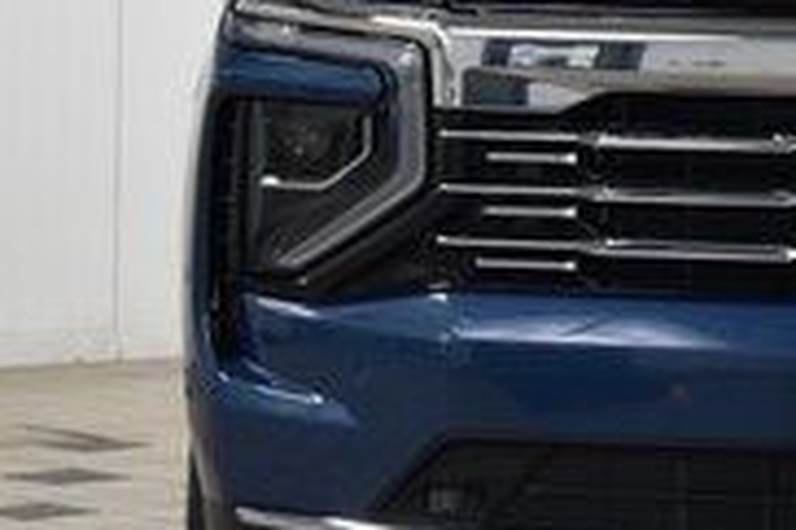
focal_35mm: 201
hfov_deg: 10.1
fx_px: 4440
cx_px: 971
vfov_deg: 6.8
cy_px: 7
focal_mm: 38
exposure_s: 1/60
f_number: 5.6
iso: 1600
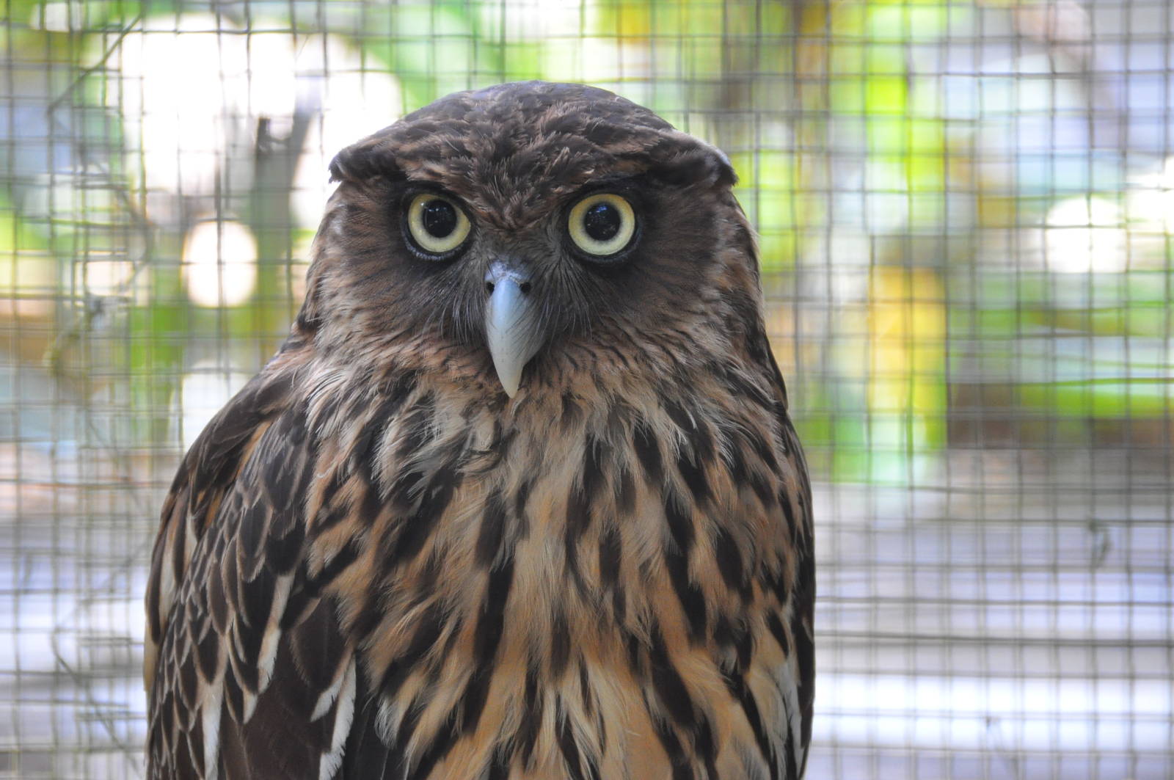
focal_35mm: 390
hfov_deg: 5.3
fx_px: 12704
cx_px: 587
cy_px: 390
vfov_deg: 3.5
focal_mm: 260
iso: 1600
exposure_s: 1/60
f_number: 8
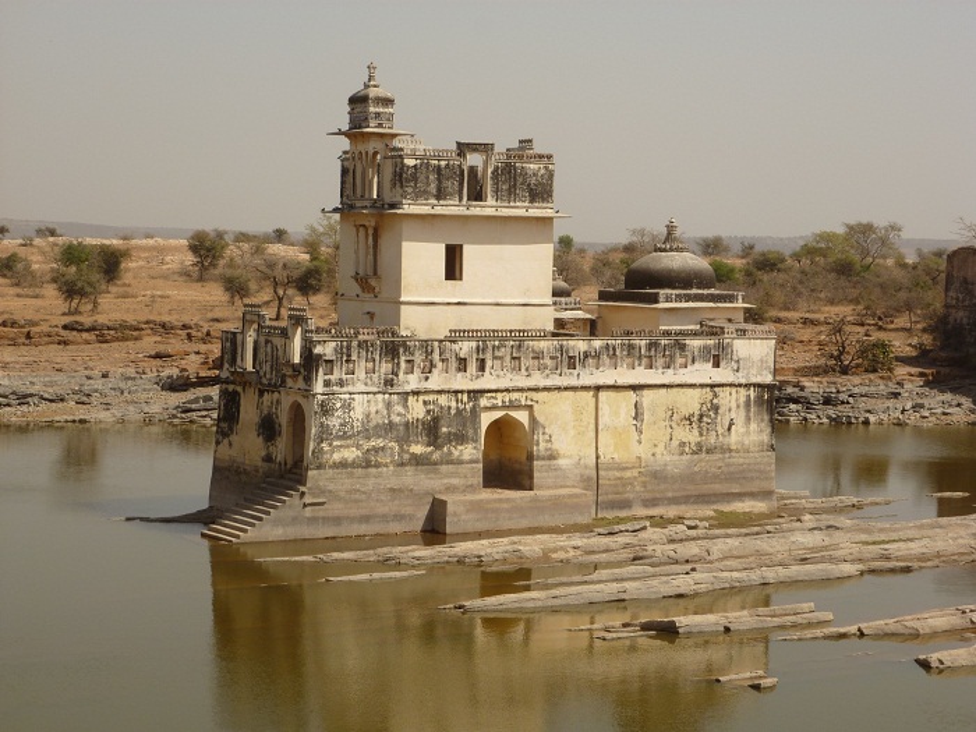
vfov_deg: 19.4
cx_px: 488
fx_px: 2143
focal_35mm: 76
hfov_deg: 25.7
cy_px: 366
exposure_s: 1/640
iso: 100
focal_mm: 13.6
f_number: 4.7
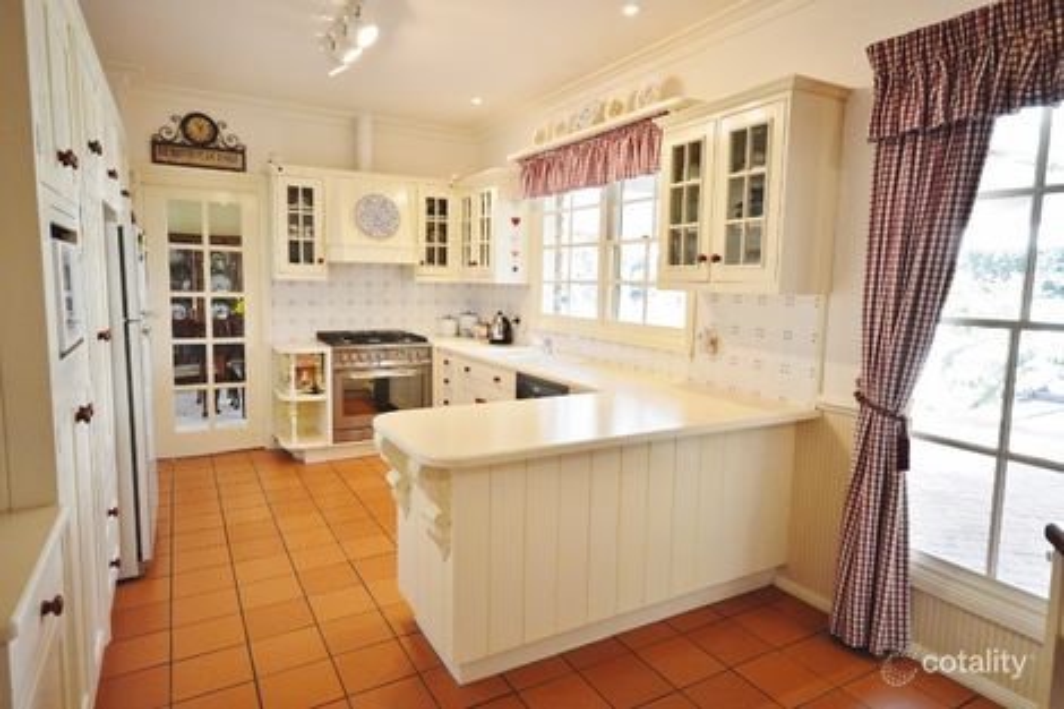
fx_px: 620
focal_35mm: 21
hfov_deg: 81.2
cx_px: 532
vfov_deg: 59.5
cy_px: 354
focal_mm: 14
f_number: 4.8
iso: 800
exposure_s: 1/60
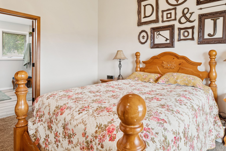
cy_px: 56
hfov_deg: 80.8
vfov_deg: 58.7
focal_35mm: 21
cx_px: 127
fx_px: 132
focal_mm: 10
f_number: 6.3
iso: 100
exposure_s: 1/13
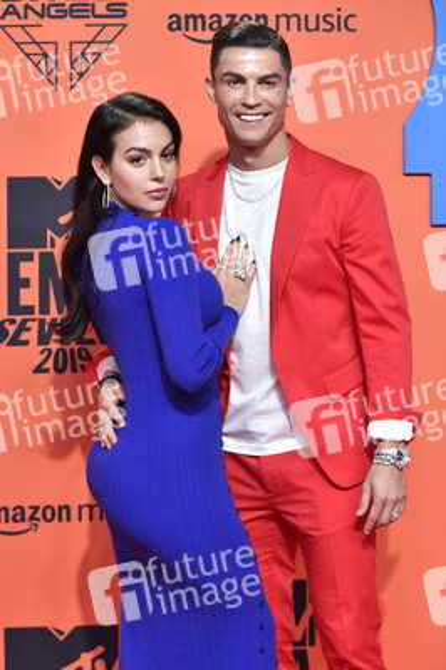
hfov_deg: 6.9
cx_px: 223
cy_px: 335
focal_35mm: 200
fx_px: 3723
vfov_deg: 10.3
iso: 2500
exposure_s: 1/320
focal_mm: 200
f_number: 3.5
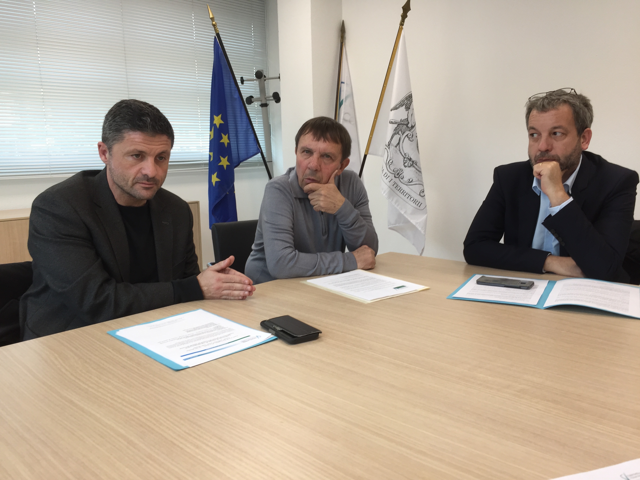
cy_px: 240
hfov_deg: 61.7
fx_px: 536
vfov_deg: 48.2
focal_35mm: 29
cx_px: 320
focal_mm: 4.15
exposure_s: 1/50
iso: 40
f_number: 2.2
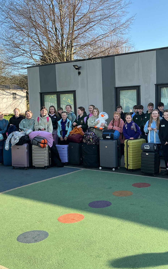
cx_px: 116
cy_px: 136
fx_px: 308
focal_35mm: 42
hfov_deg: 30.3
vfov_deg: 47.2
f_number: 1.8
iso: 25
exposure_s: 1/482
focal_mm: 3
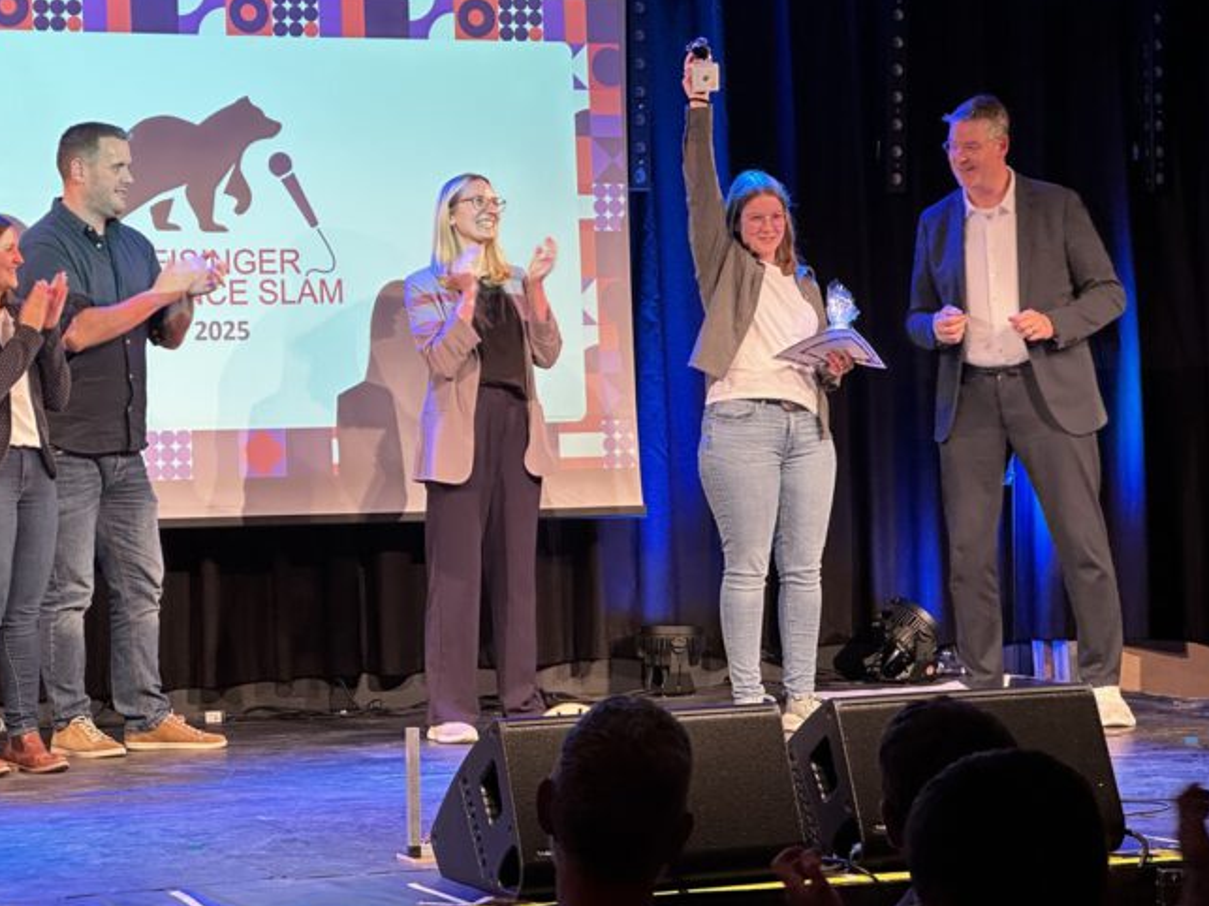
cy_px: 382
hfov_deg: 21.3
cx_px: 521
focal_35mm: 92
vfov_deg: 16.0
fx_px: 3213
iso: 160
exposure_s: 1/61
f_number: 2.8
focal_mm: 9
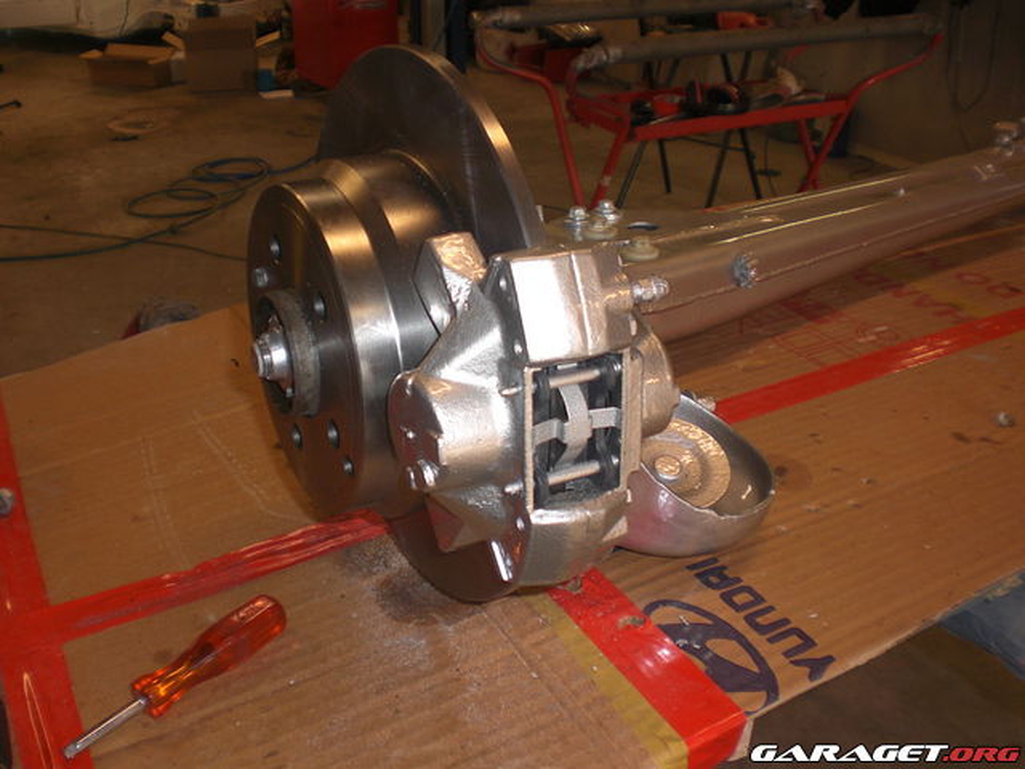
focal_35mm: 36
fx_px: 1066
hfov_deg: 51.4
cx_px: 512
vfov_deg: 39.7
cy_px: 384
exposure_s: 1/60
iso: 100
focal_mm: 6.3
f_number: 3.1
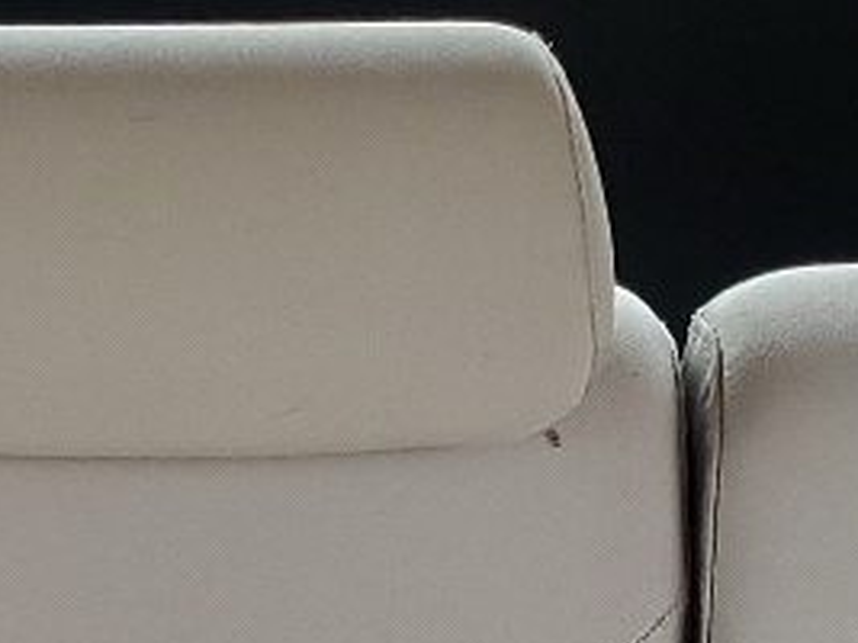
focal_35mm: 156
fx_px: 3865
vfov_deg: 8.8
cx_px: 26
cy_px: 1411
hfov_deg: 12.5
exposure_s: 1/120
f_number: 1.5
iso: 75
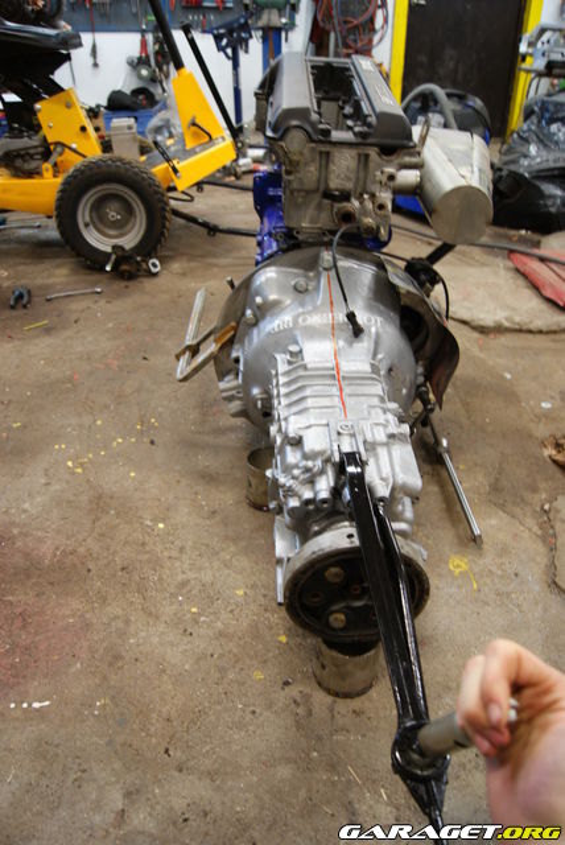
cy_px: 422
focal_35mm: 27
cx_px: 282
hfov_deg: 48.0
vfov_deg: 67.3
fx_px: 634
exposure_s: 1/5
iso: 400
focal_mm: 18
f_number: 3.5
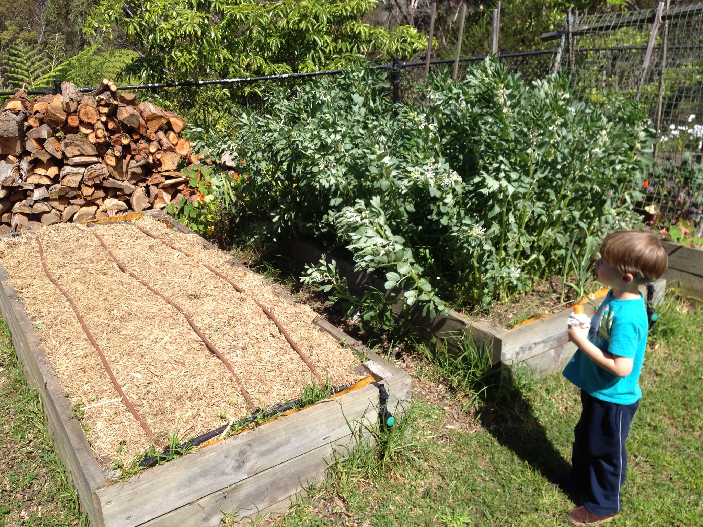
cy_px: 264
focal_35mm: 33
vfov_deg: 42.9
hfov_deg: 55.4
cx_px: 352
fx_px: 670
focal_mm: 4.12
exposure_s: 1/1106
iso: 50
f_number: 2.4
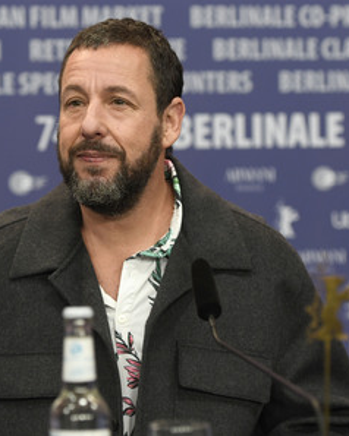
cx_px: 100
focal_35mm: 135
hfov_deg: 11.4
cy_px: 218
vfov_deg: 14.3
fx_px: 1745
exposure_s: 1/320
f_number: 4
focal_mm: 95
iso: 1250
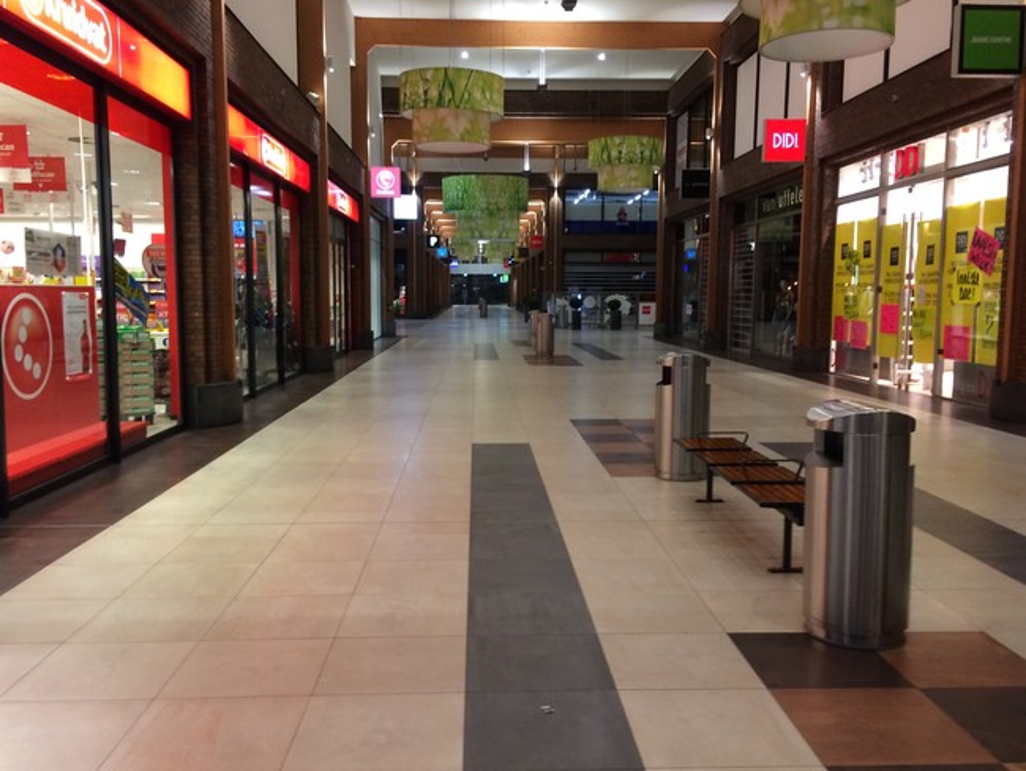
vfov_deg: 48.3
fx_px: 860
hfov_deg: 61.6
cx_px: 513
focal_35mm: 29
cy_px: 386
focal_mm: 4.15
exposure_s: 1/33
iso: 160
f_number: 2.2
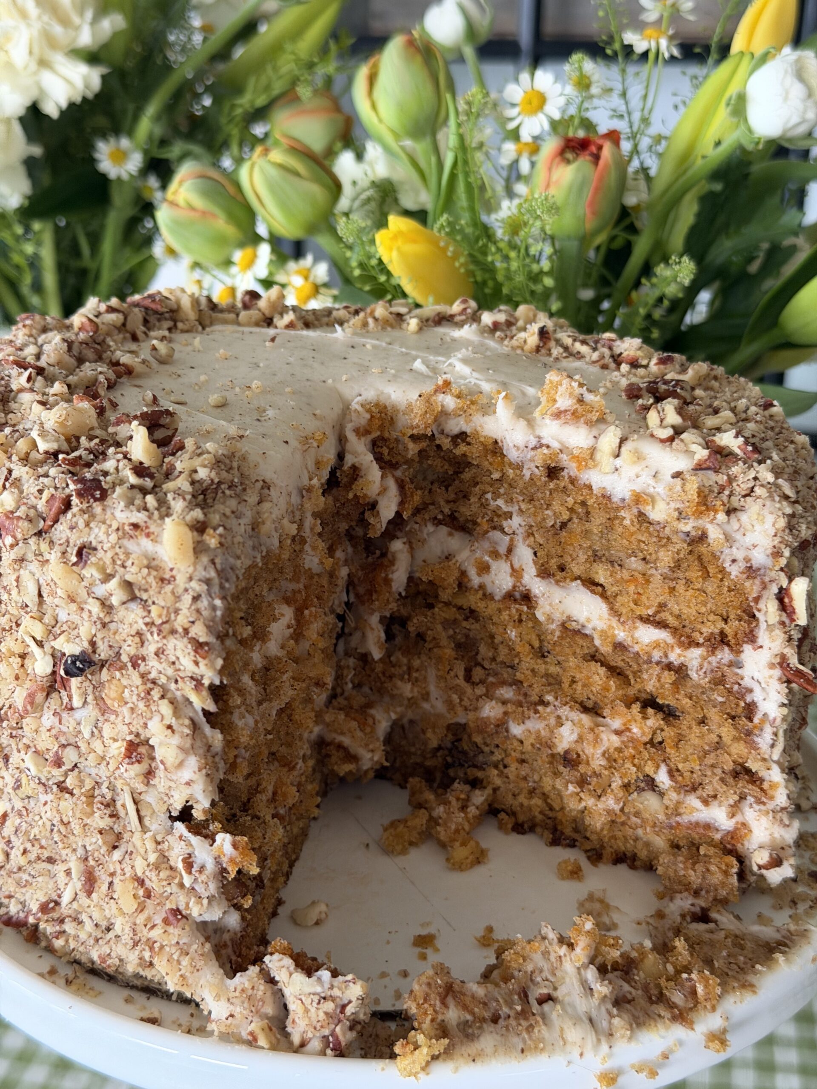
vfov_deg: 39.7
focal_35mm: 48
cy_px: 544
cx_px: 408
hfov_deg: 30.3
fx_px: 1511
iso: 200
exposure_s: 1/60
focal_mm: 6.76
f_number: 1.78
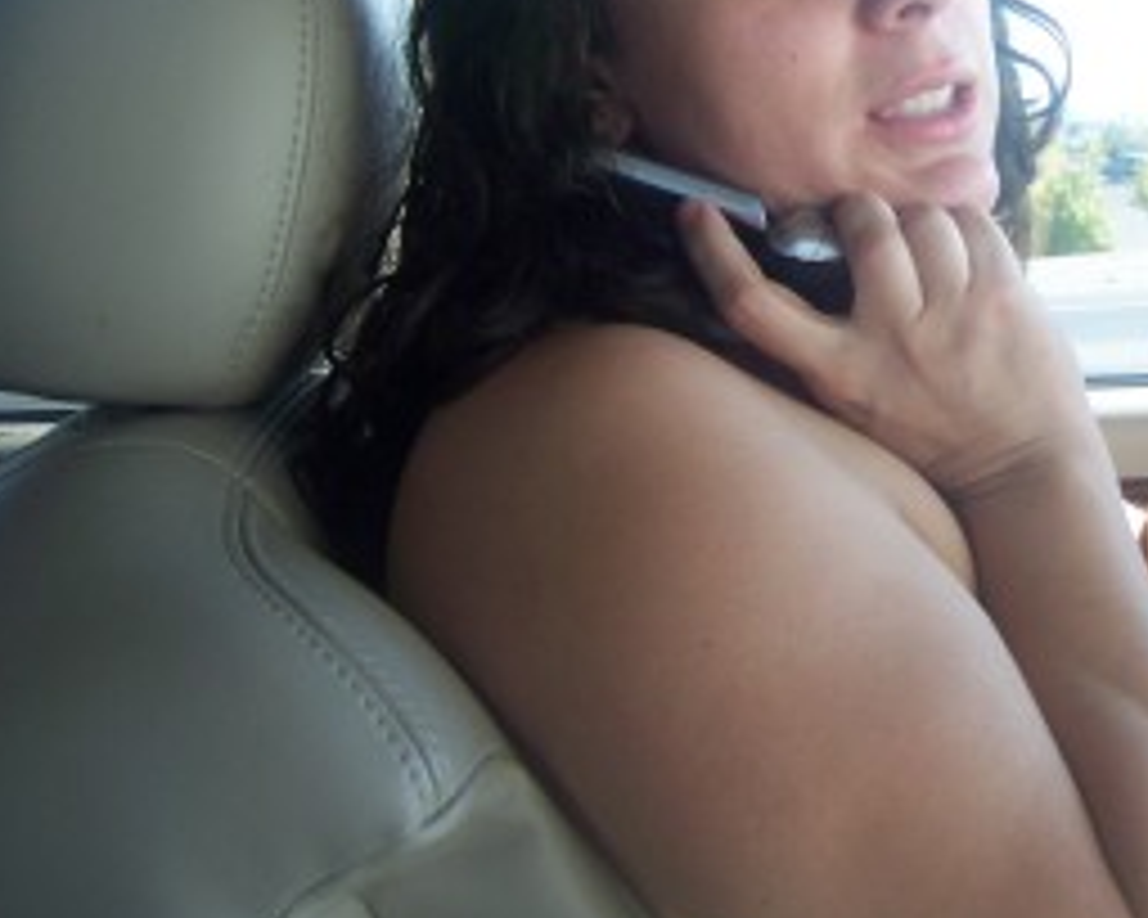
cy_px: 223
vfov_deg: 24.3
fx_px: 2107
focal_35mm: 62
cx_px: 909
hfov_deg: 29.8
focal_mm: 6.2
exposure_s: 1/100
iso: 80
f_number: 2.8
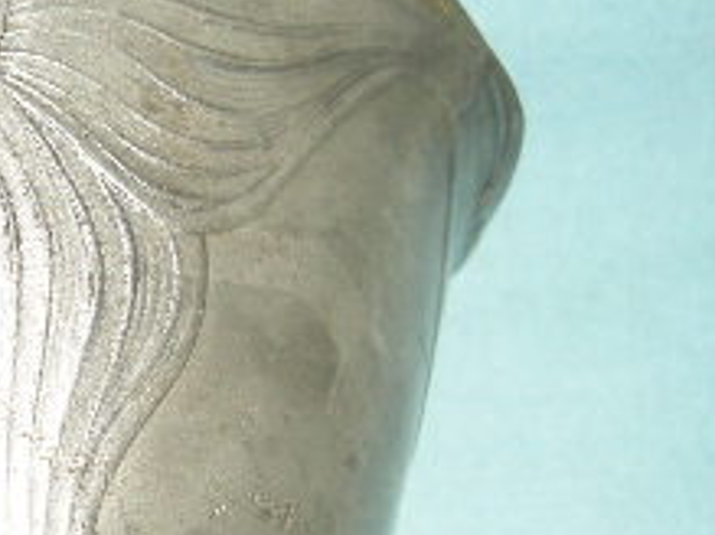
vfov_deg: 13.7
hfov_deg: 17.4
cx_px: -134
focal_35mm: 108
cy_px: 310
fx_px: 2230
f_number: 8
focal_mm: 7.9
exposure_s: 1/60
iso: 64
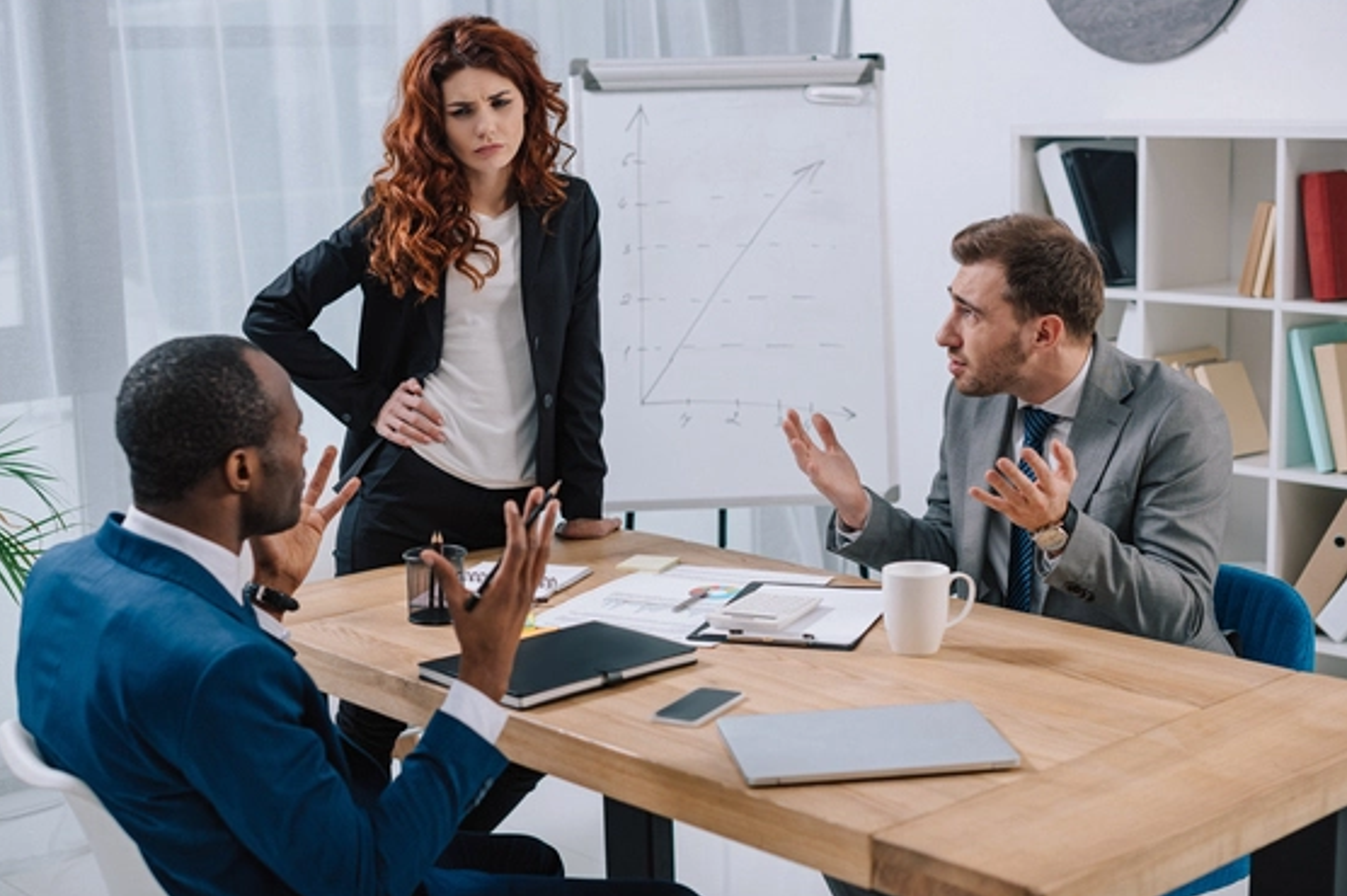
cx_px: 671
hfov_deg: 36.9
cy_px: 448
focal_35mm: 54
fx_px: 2019
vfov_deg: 25.0
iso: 125
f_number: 3.2
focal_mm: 50
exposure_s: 1/200
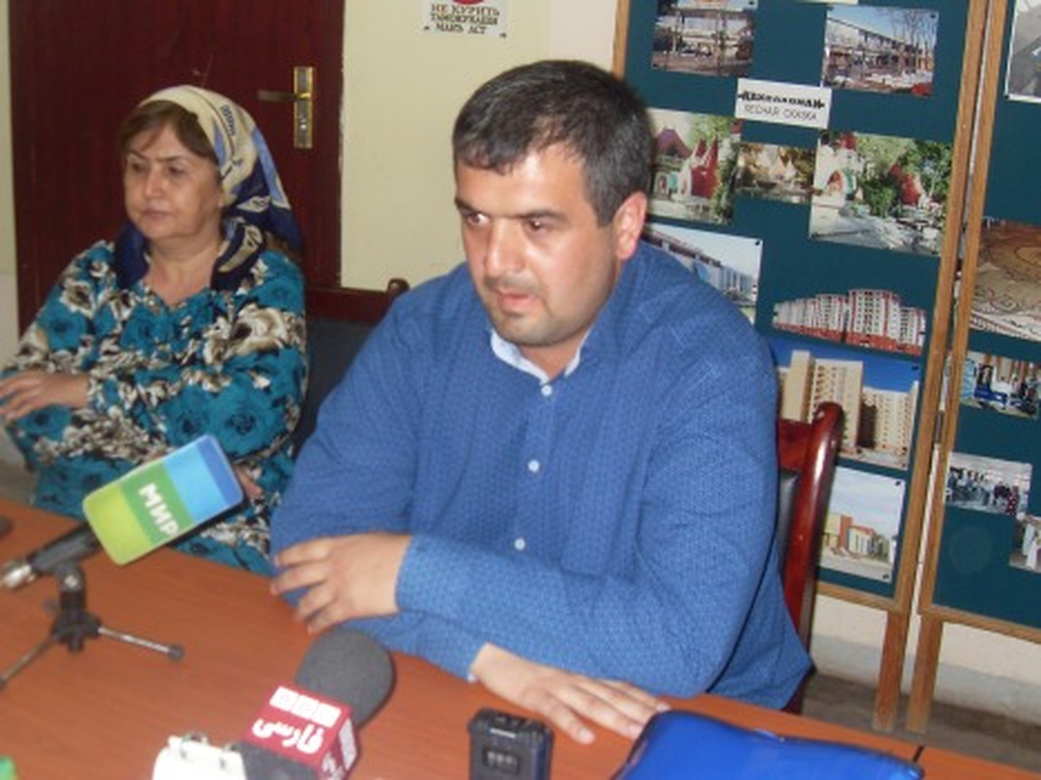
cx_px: 520
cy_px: 390
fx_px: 1112
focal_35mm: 37
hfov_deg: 50.2
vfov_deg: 38.6
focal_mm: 6.3
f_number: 2.8
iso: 120
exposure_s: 1/45
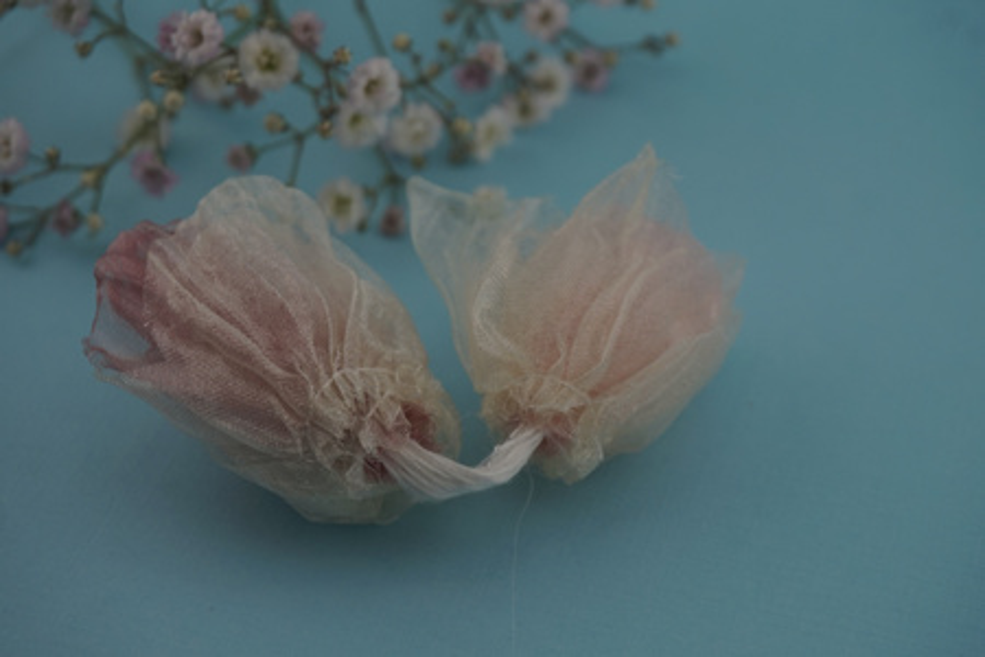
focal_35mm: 66
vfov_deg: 20.6
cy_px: 328
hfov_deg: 30.5
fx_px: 1806
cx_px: 492
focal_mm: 44
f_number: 6.3
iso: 100
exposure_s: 1/125
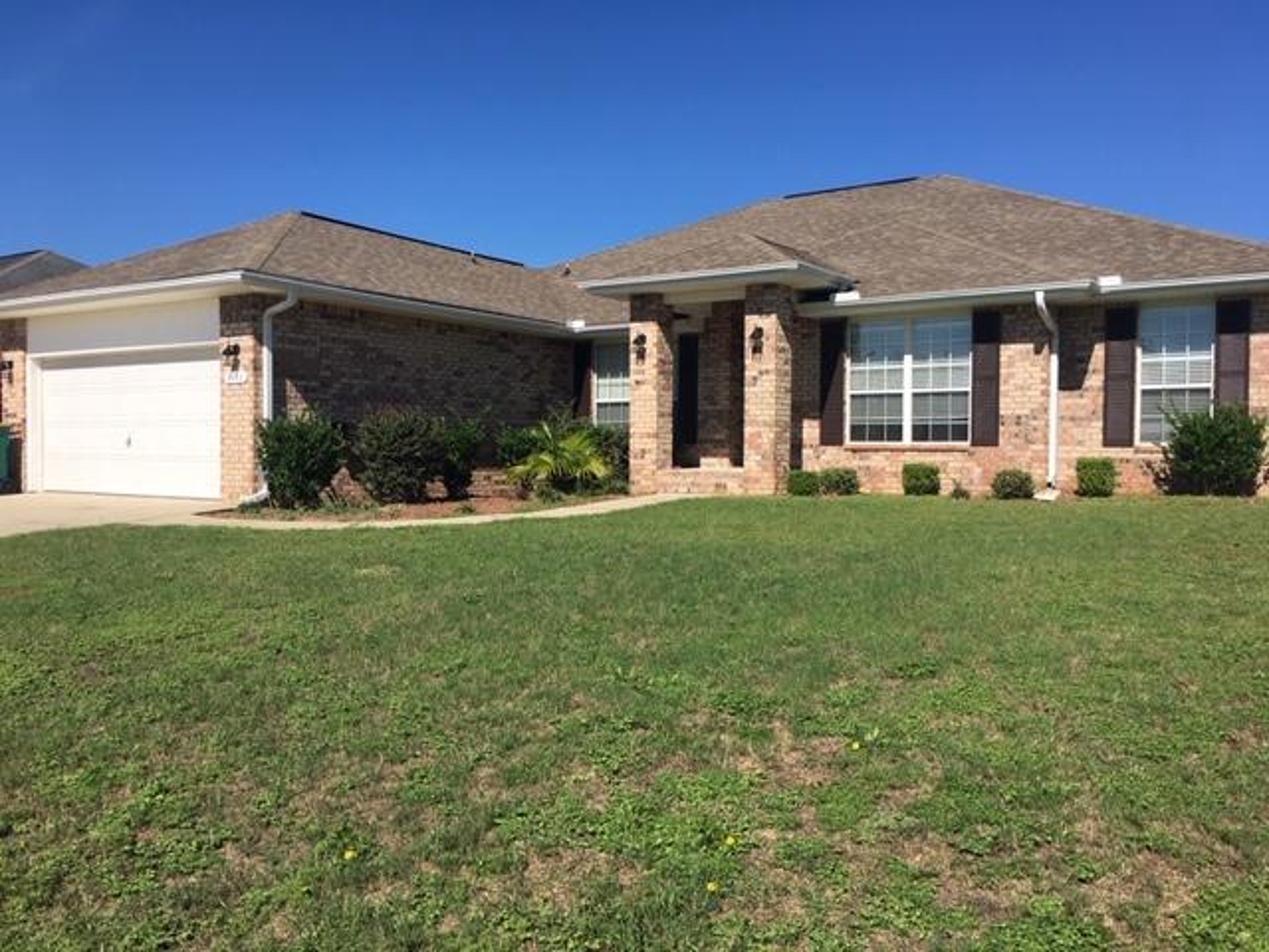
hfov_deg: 61.7
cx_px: 634
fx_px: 1063
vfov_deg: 48.2
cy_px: 476
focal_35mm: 29
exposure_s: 1/1923
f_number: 2.2
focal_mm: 4.15
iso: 25
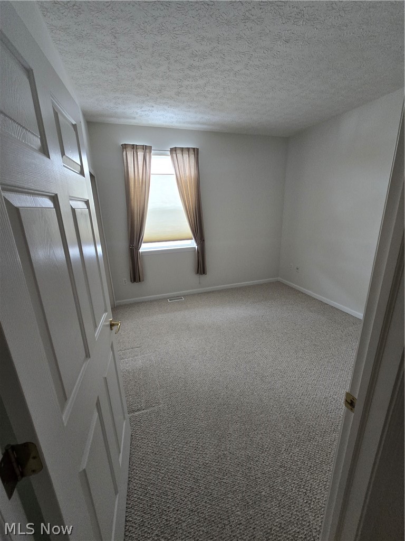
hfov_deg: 89.9
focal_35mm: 13
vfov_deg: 106.2
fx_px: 203
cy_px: 270
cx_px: 202
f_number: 2.2
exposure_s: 1/60
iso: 320
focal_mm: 2.2
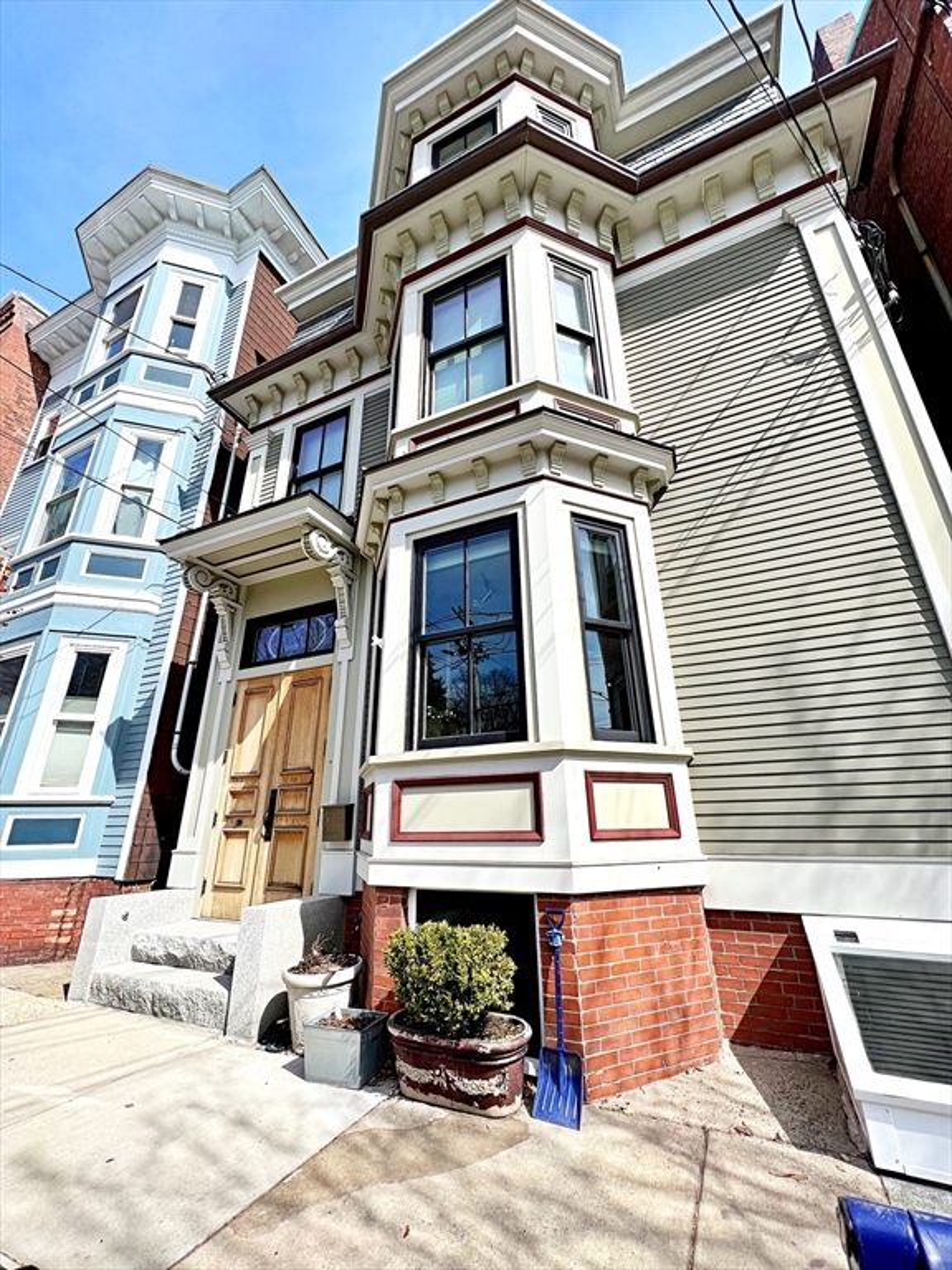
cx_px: 476
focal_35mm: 13
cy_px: 635
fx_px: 477
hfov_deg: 89.9
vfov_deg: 106.2
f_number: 1.8
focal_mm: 1.57
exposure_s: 1/1410
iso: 32
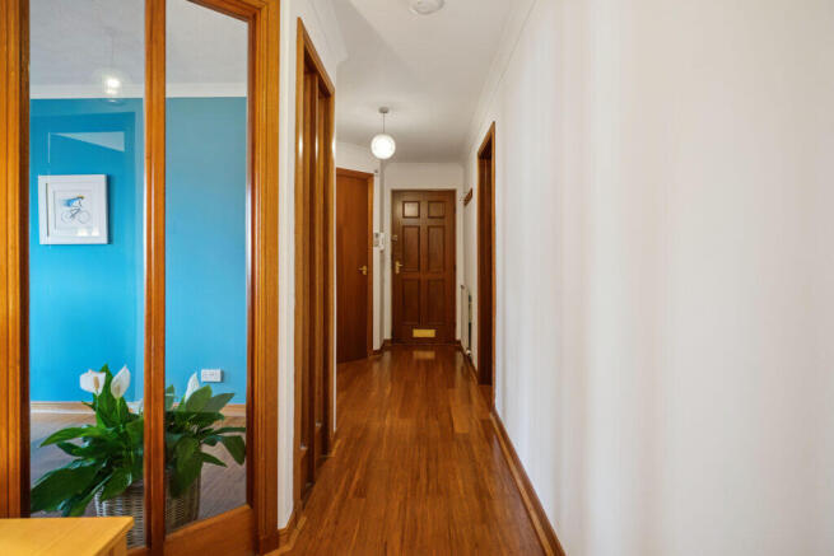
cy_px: 278
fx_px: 382
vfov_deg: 72.1
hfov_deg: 95.0
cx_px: 417
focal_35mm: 16
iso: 800
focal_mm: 11
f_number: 4
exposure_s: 1/30
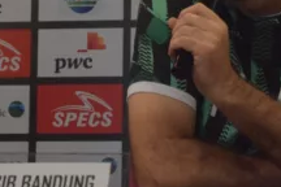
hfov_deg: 9.5
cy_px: -38
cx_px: 205
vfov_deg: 6.3
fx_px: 1680
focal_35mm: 215
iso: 6400
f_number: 5.6
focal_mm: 55
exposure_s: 1/40
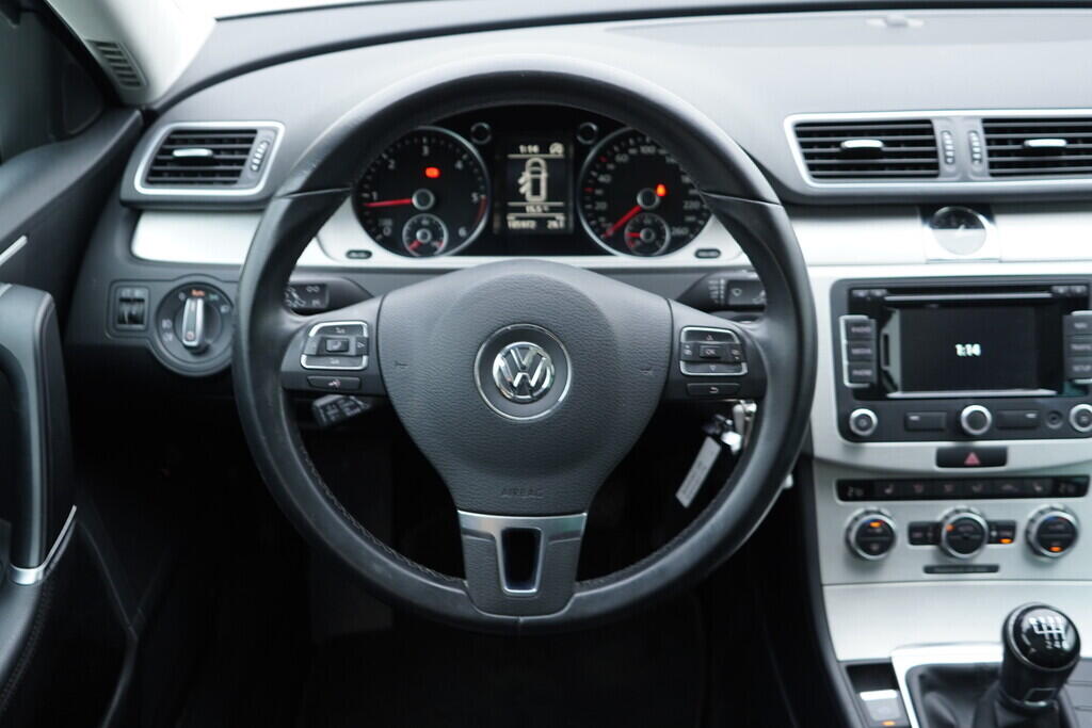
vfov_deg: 36.9
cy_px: 364
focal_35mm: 36
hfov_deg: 53.1
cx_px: 546
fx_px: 1092
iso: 320
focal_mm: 24
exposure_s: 1/40
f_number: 2.8
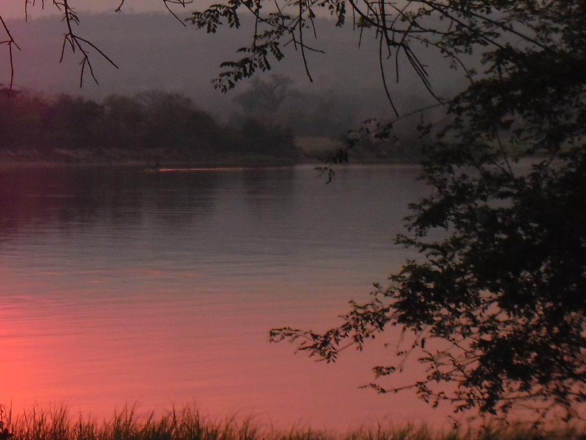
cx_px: 6
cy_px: 1
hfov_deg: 6.8
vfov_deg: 5.1
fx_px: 4943
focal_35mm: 292
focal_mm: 24.5
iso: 100
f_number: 5.9
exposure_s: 1/90
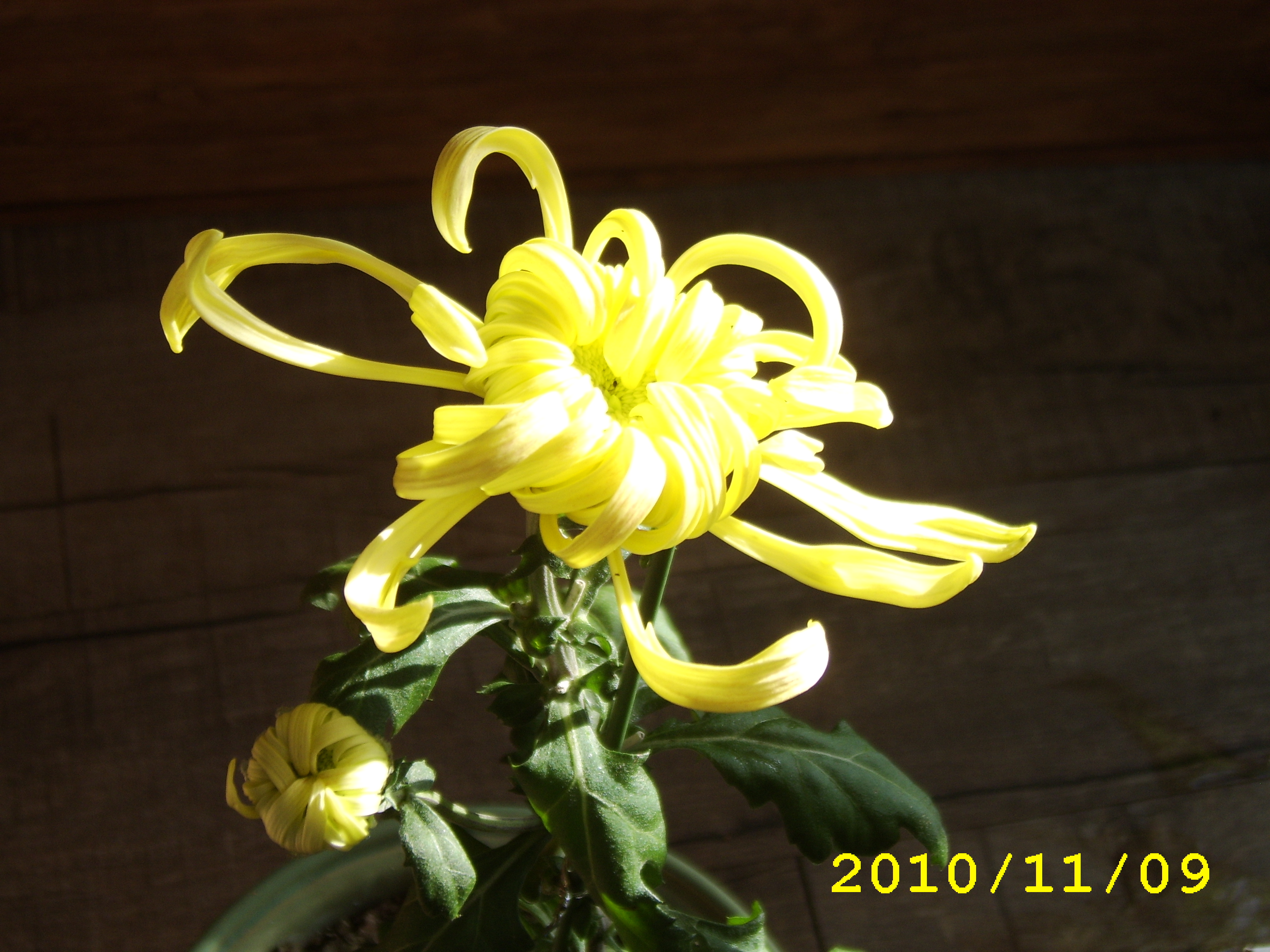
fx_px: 1981
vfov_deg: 27.0
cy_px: 476
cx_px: 635
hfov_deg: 35.5
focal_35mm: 54
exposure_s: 1/229
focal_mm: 14.04
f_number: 3.5
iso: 71
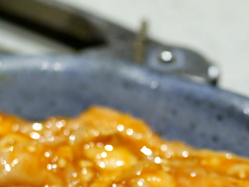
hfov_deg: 13.8
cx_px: 194
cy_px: 324
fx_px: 1022
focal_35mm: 142
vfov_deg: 10.0
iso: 200
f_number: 2.8
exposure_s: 1/60
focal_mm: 20
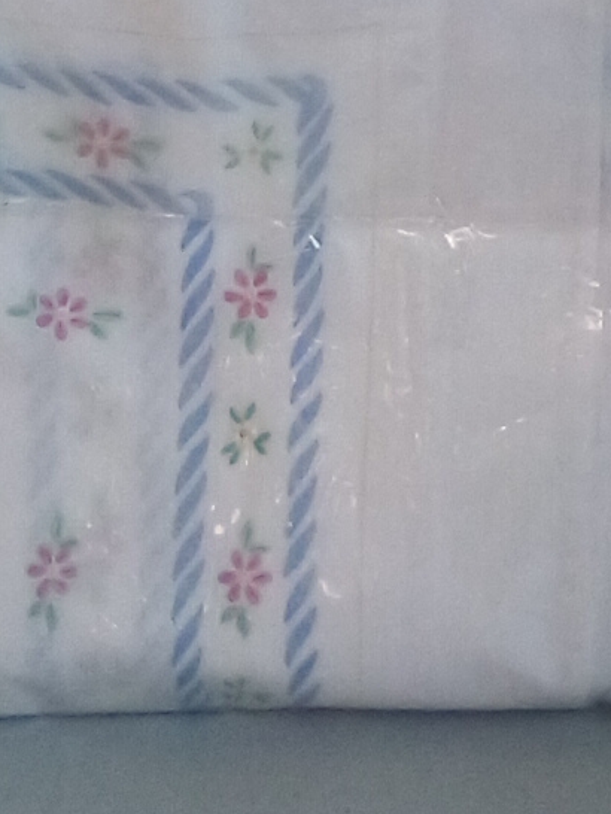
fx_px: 1928
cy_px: -7
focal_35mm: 82
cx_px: 463
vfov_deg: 22.8
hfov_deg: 17.9
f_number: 2.2
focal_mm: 2.27
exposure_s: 1/33.3
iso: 76
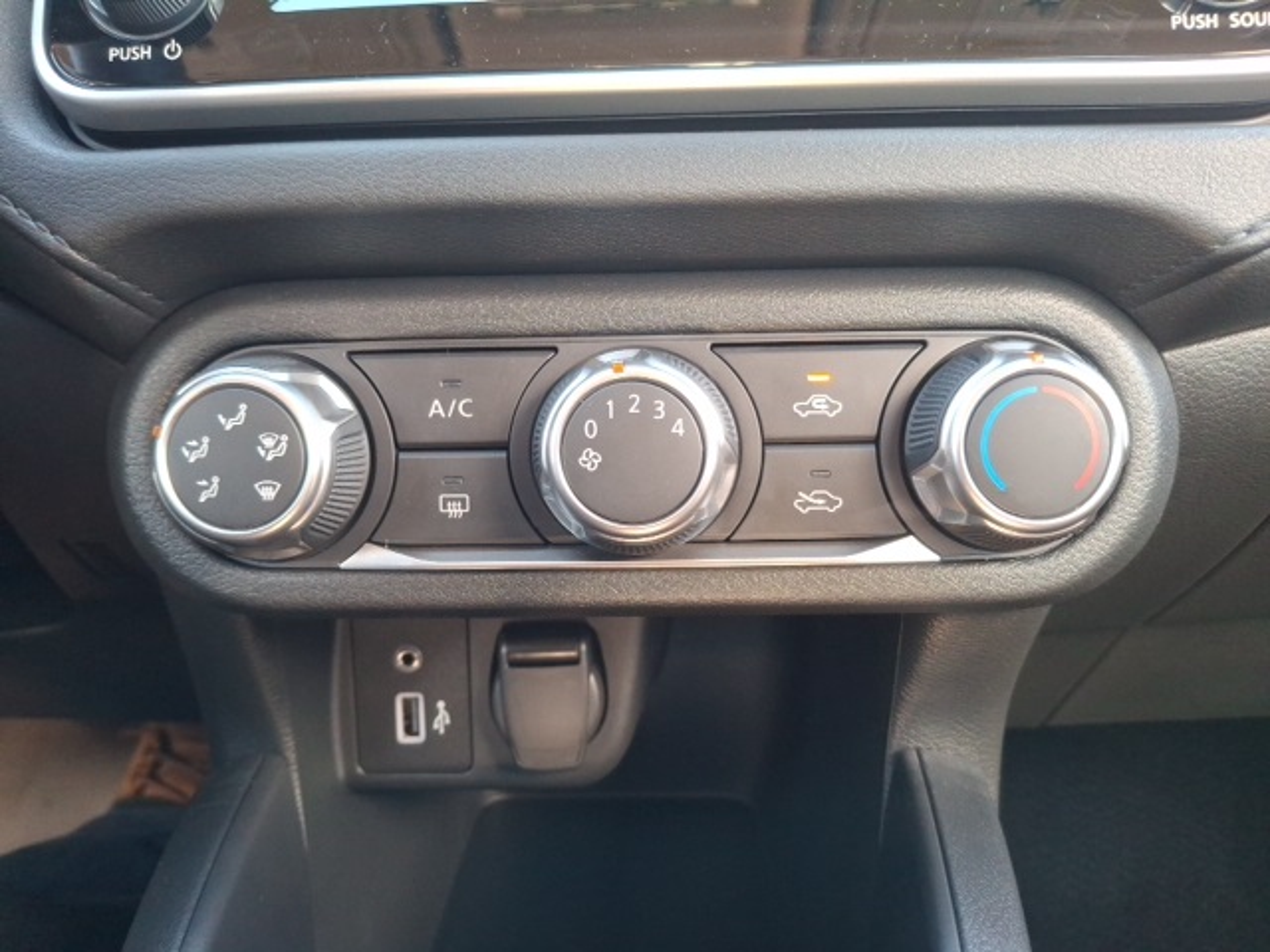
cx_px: 635
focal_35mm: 25
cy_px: 476
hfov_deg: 69.4
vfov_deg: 54.9
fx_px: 917
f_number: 1.8
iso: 187
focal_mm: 4.69
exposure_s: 1/60
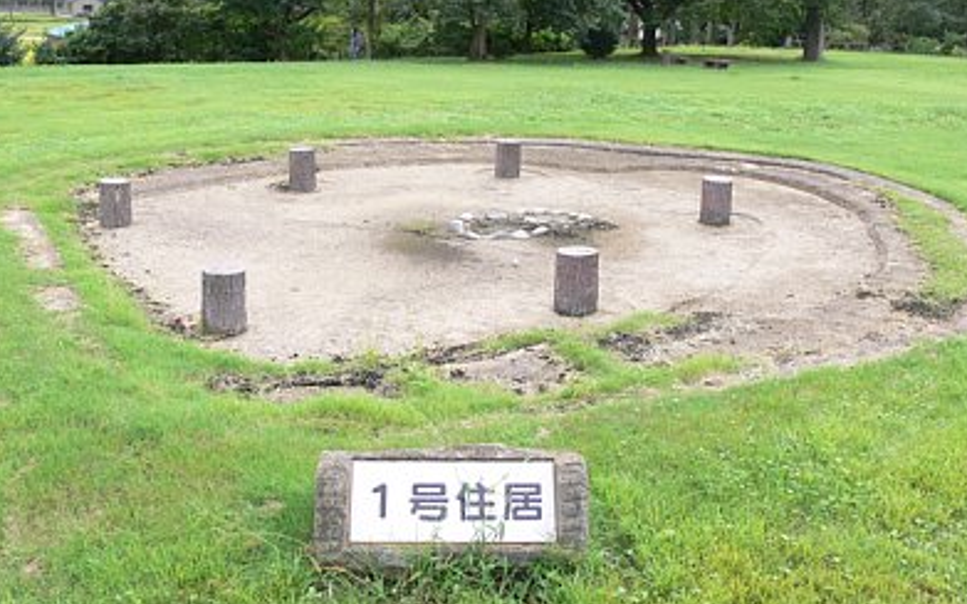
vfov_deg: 33.5
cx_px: 482
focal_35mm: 38
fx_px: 1001
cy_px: 245
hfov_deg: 51.6
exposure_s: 1/125
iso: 80
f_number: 4.5
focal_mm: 7.4
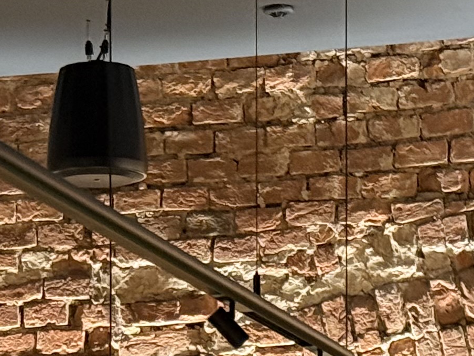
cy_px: 561
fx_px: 2930
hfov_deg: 9.2
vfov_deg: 6.8
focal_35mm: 214
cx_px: -4
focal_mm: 6.76
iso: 500
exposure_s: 1/25
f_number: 1.78
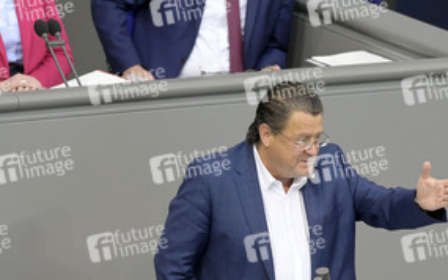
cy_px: 126
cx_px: 149
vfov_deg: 3.1
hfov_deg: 5.0
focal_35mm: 419
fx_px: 5115
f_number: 5.6
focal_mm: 260
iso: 8000
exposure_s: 1/400
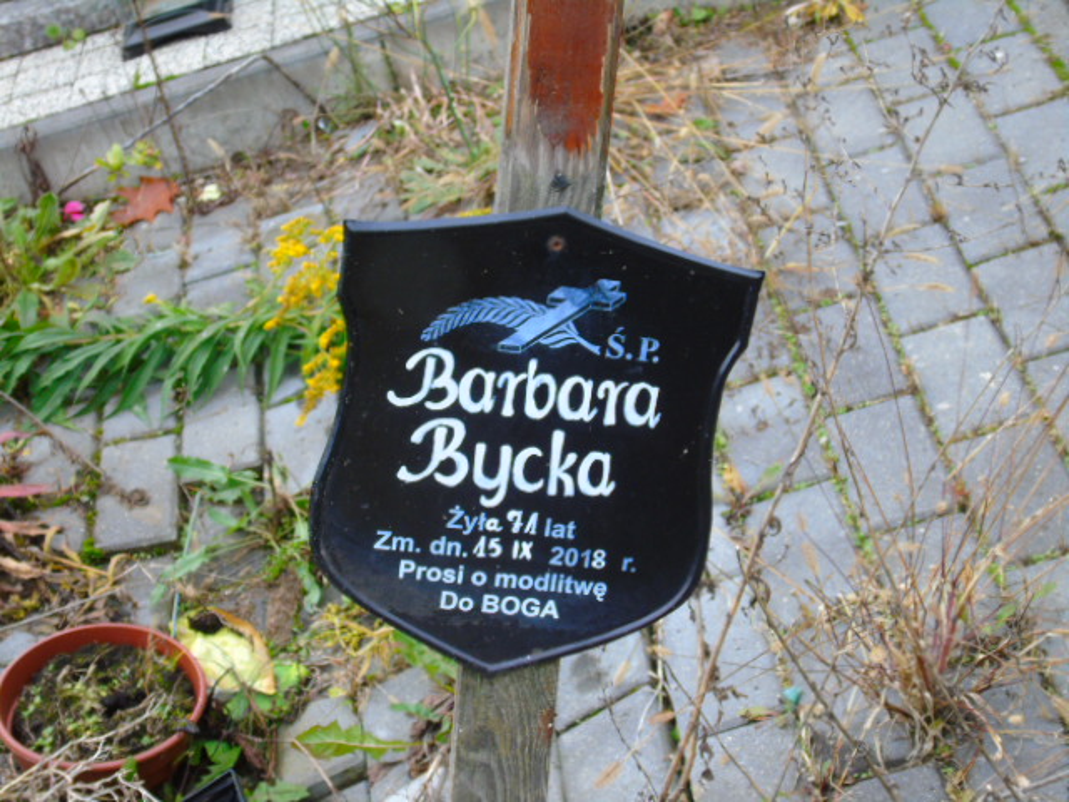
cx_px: 534
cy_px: 401
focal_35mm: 71
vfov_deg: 20.7
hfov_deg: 27.4
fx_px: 2193
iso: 100
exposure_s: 1/30
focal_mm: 13
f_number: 4.7
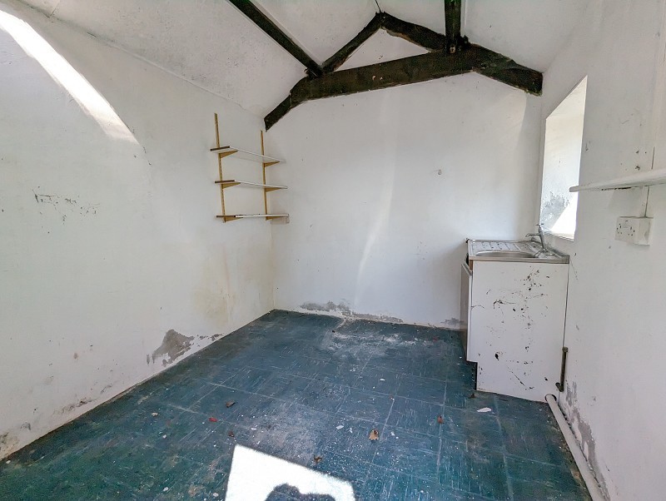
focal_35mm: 16
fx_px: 308
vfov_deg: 78.2
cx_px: 333
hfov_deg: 94.4
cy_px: 250
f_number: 2.2
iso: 535
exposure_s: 1/1385
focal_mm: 2.35
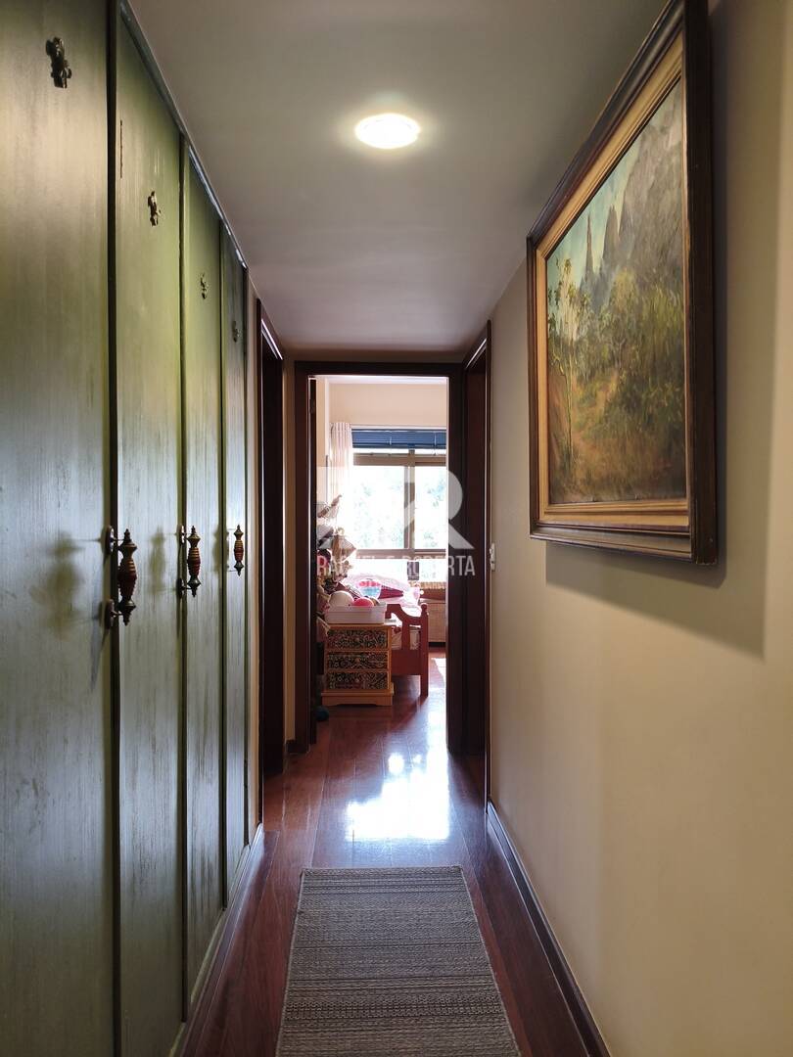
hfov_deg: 53.1
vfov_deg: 67.3
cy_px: 528
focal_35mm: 26
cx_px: 396
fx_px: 794
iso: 250
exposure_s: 1/59.9
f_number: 1.5
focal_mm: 4.94
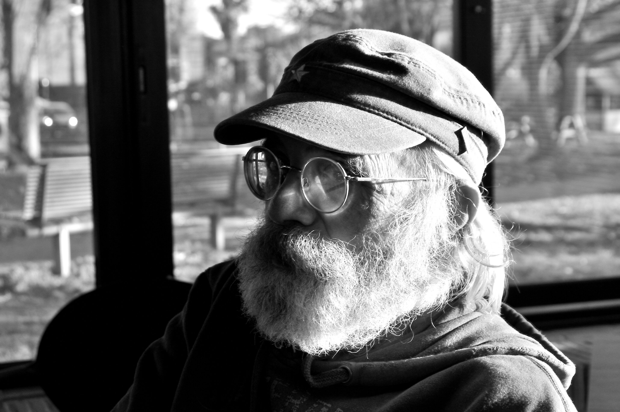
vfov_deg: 18.9
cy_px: 206
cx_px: 310
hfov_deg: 28.1
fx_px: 1238
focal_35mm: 72
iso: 800
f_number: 8
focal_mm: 48
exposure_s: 1/200
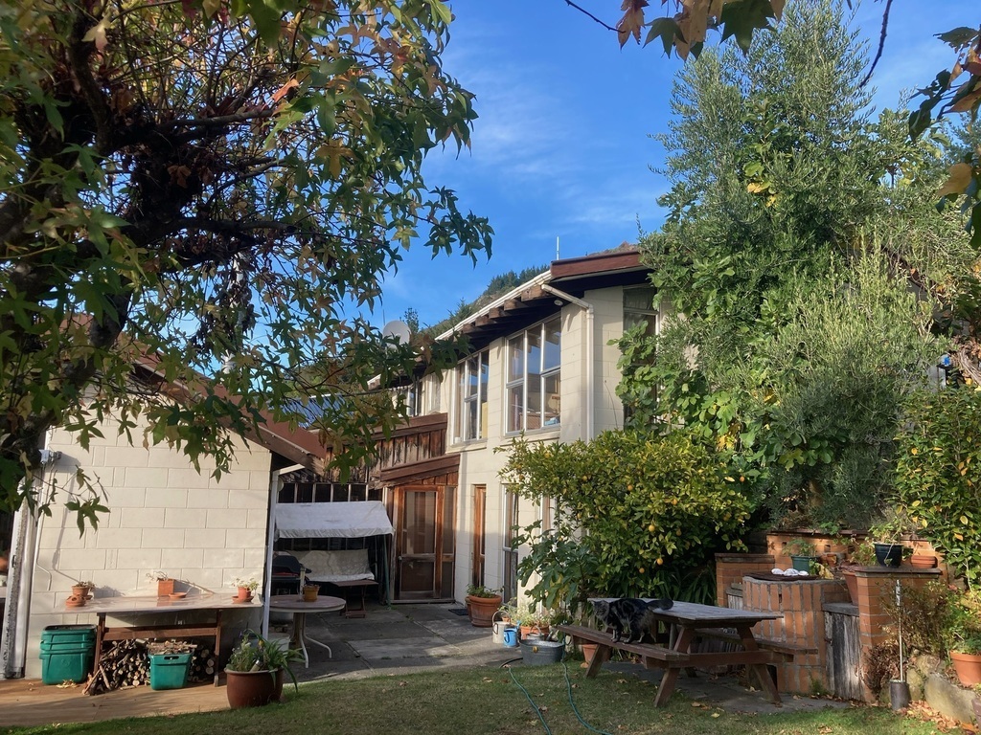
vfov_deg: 49.7
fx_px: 794
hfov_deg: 63.4
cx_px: 490
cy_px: 368
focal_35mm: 28
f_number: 1.8
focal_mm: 3.99
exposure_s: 1/615
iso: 20
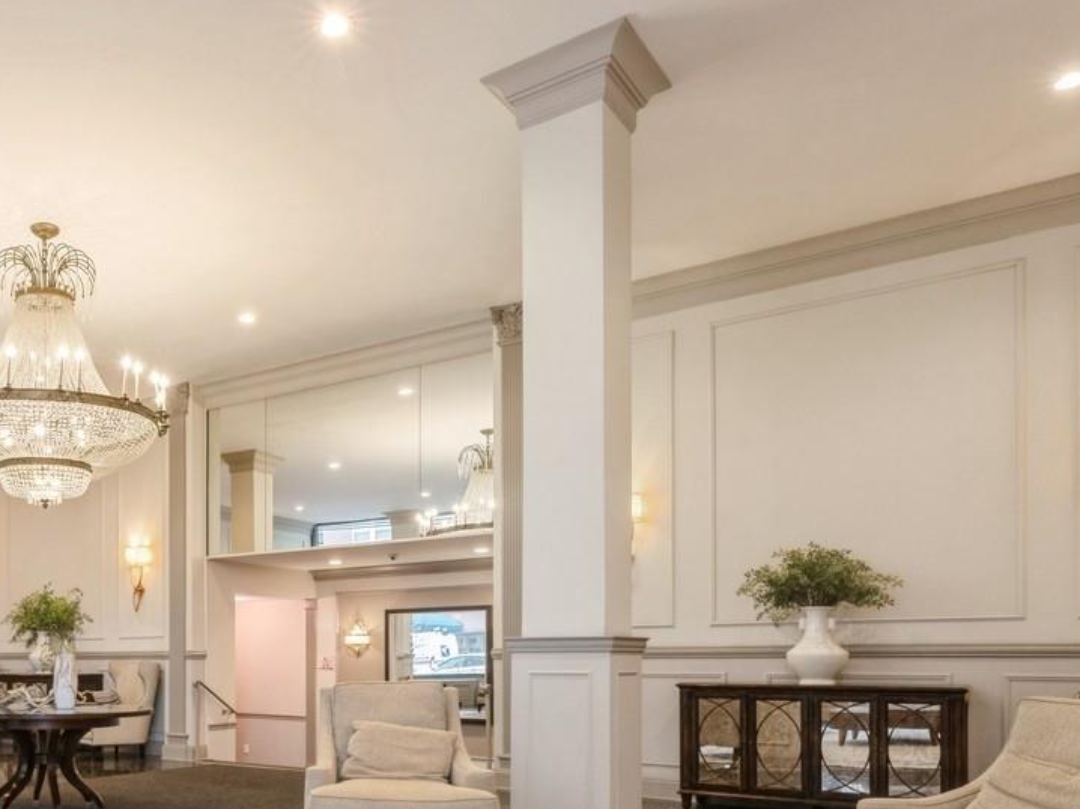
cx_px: 203
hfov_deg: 55.4
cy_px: 620
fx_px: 936
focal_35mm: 30
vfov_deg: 45.0
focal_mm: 14
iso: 400
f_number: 11
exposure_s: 1/4
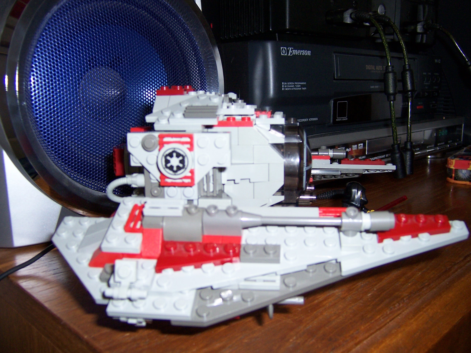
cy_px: 176
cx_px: 236
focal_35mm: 33
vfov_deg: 42.9
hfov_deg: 55.4
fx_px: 449
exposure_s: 1/60
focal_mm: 5.5
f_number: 2.8
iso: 140
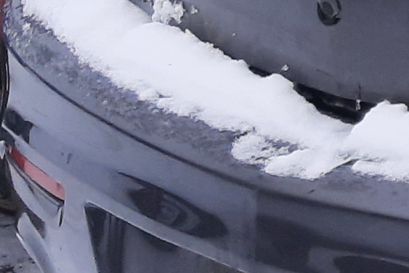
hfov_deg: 9.5
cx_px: 976
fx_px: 2182
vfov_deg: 7.1
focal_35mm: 192
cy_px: -69
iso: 40
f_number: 1.7
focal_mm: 3.92
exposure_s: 1/404
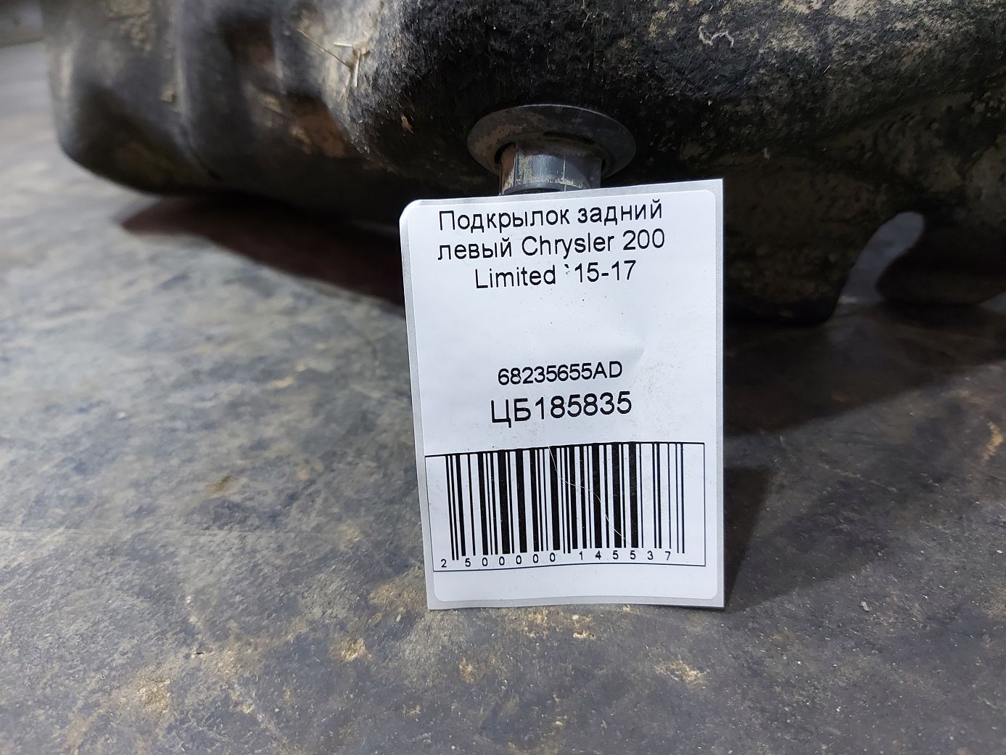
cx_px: 503
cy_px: 378
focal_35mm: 24
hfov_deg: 71.6
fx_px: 697
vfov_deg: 56.8
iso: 250
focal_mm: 5.23
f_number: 1.8
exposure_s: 1/25
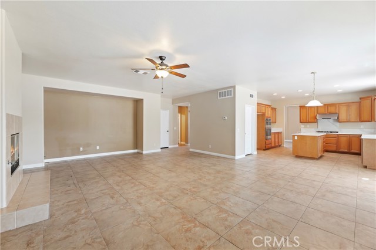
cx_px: 188
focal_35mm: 14
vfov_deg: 81.1
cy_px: 125
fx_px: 146
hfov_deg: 104.3
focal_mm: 14
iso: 500
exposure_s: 1/5
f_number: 10
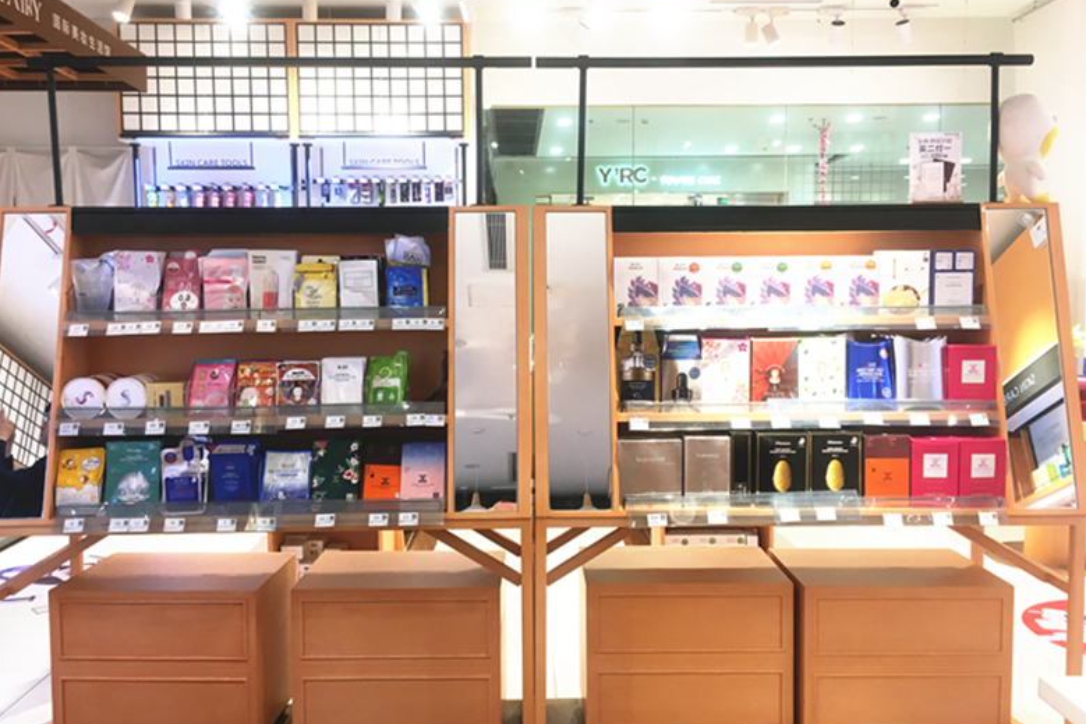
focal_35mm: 31
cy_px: 337
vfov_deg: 42.3
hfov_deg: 60.3
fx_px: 935
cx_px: 535
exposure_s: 1/33
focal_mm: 4.15
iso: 32
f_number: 2.2
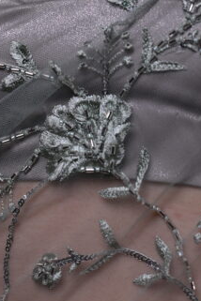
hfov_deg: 9.8
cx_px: 74
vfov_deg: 14.1
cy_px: -88
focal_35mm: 140
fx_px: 1172
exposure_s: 1/200
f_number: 2.8
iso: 640
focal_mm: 50
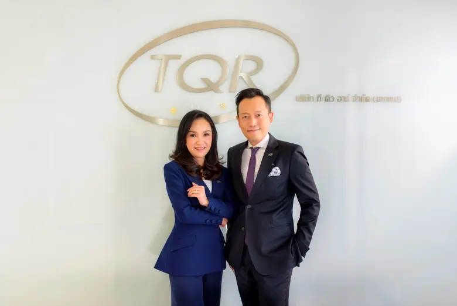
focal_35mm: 35
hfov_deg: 54.4
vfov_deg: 37.9
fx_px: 445
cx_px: 228
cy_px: 153
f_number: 2.2
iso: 400
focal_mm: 35
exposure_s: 1/80
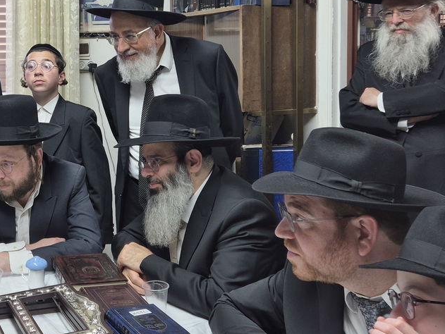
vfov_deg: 28.3
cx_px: 30
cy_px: 92
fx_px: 656
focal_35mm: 51
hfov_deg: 34.9
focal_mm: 5.4
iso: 50
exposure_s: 1/100
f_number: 1.8
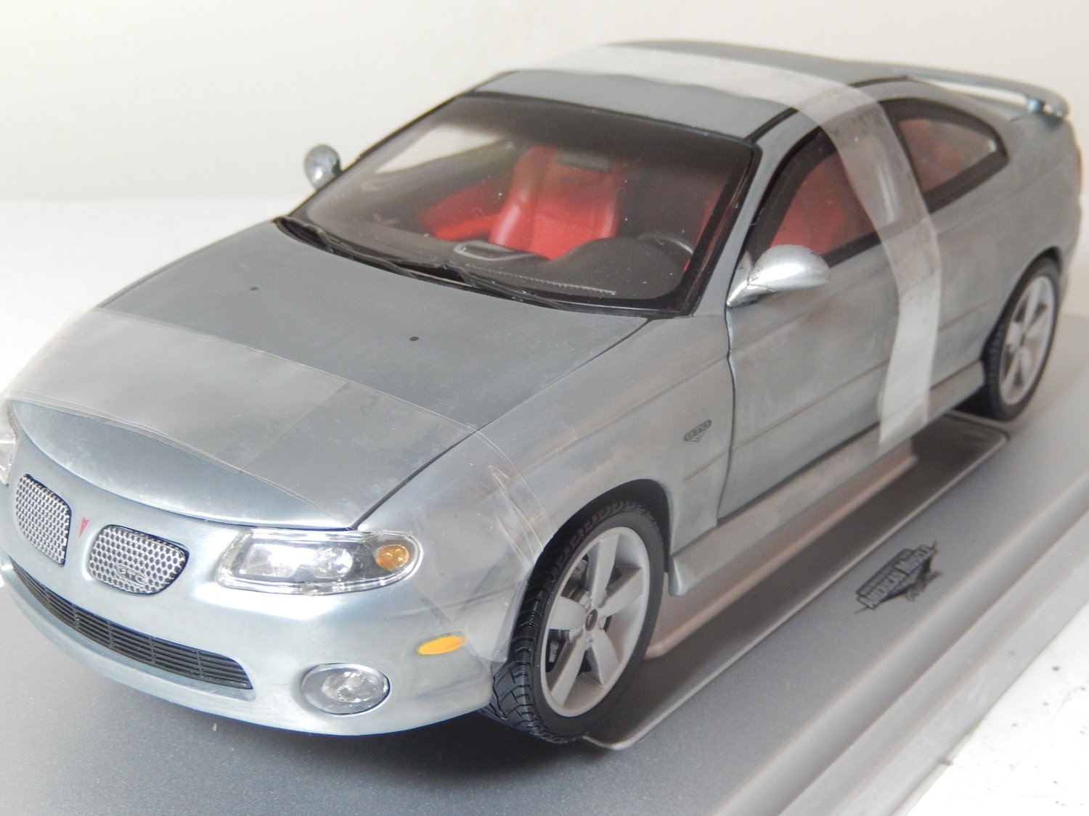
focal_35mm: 51
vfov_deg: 28.6
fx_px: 1604
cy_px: 408
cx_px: 544
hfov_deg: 37.5
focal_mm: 9.2
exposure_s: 1/20
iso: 400
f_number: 4.5
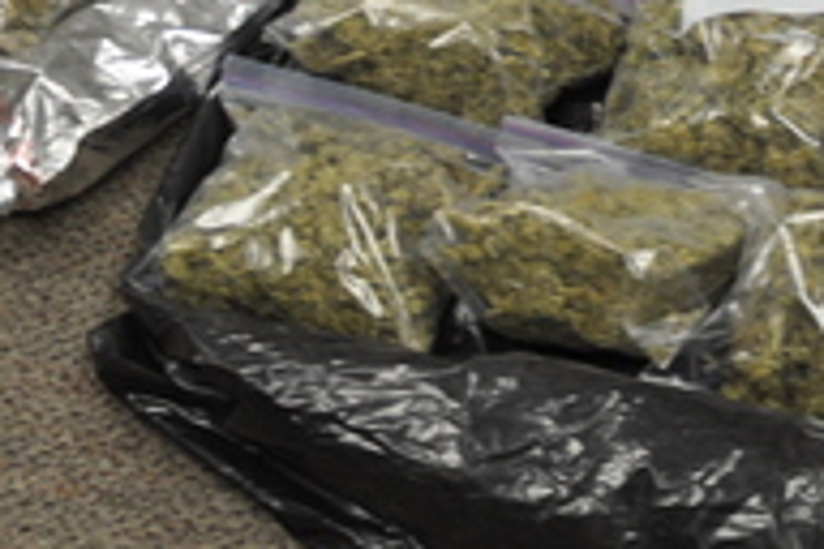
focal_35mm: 160
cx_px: 678
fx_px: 3662
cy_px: -315
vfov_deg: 8.4
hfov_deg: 12.8
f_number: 4.2
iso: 560
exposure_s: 1/60
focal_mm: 32
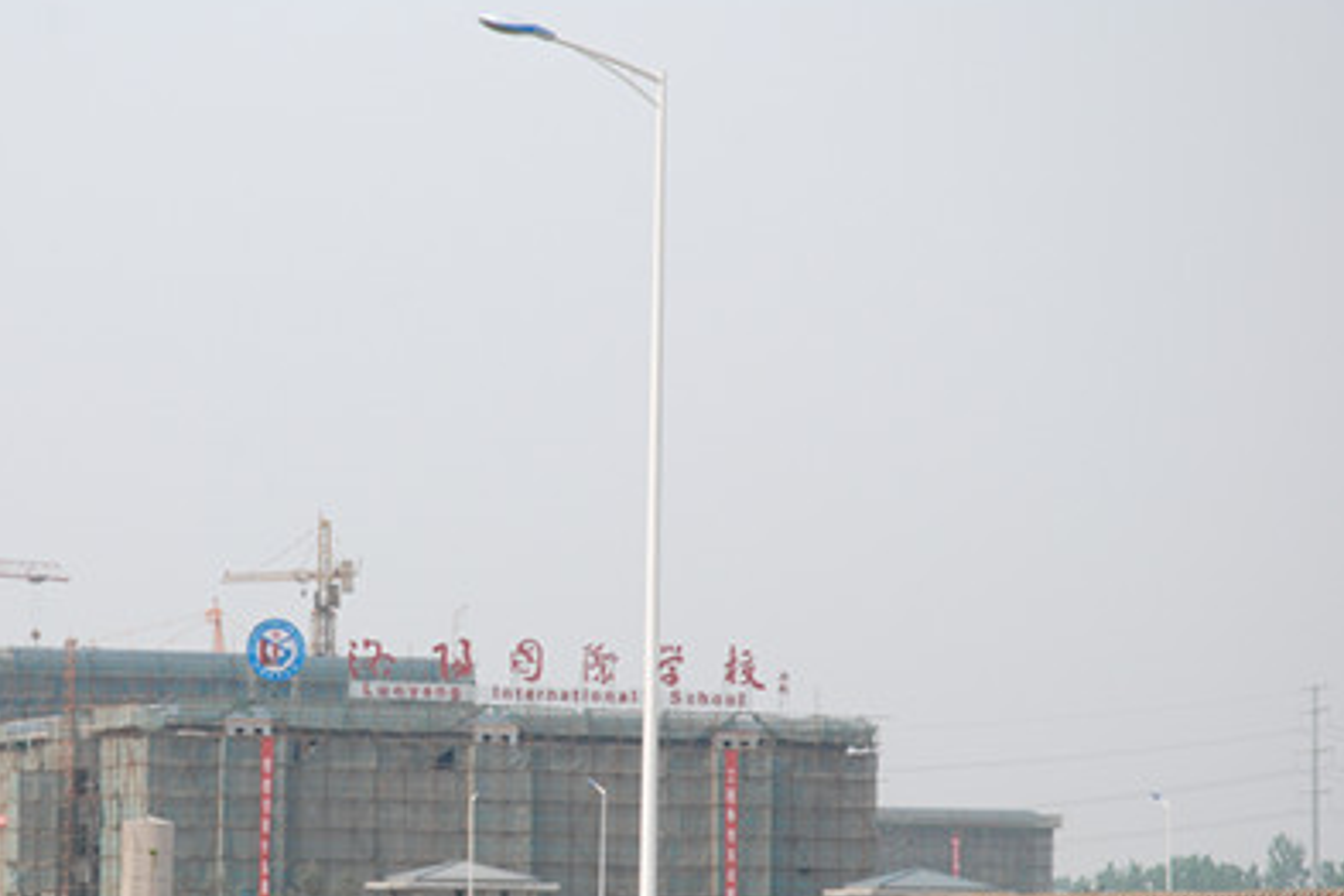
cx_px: 462
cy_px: 580
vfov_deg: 9.3
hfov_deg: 13.9
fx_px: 5488
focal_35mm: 147
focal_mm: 70
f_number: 7.1
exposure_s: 1/800
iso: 400
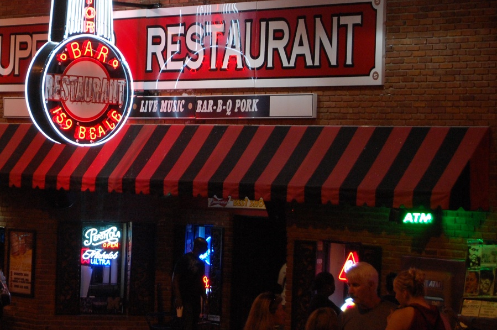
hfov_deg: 13.9
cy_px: 57
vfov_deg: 9.3
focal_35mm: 147
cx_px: 83
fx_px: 2025
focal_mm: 55
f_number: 5.6
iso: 800
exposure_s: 1/30
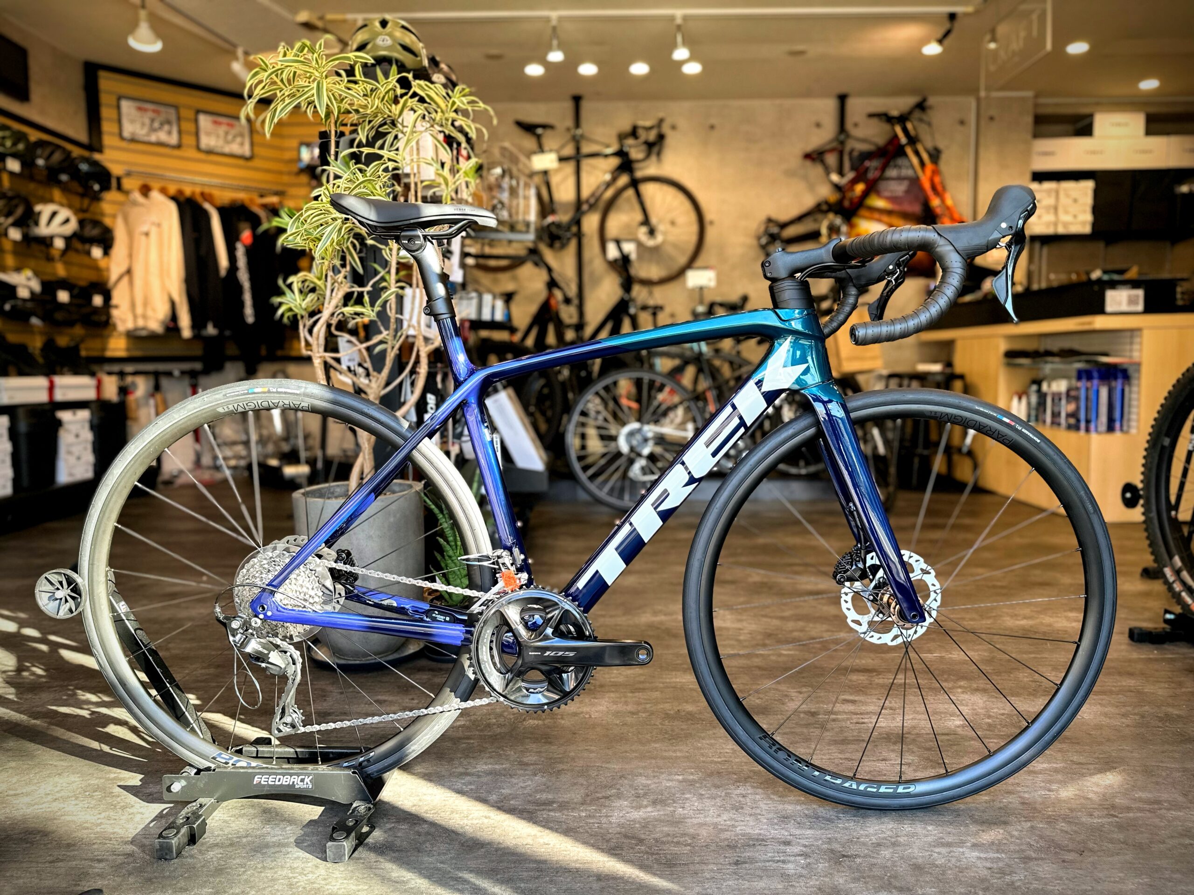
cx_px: 597
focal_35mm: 24
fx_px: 828
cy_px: 448
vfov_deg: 56.8
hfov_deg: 71.6
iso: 100
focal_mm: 6.86
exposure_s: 1/121
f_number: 1.78
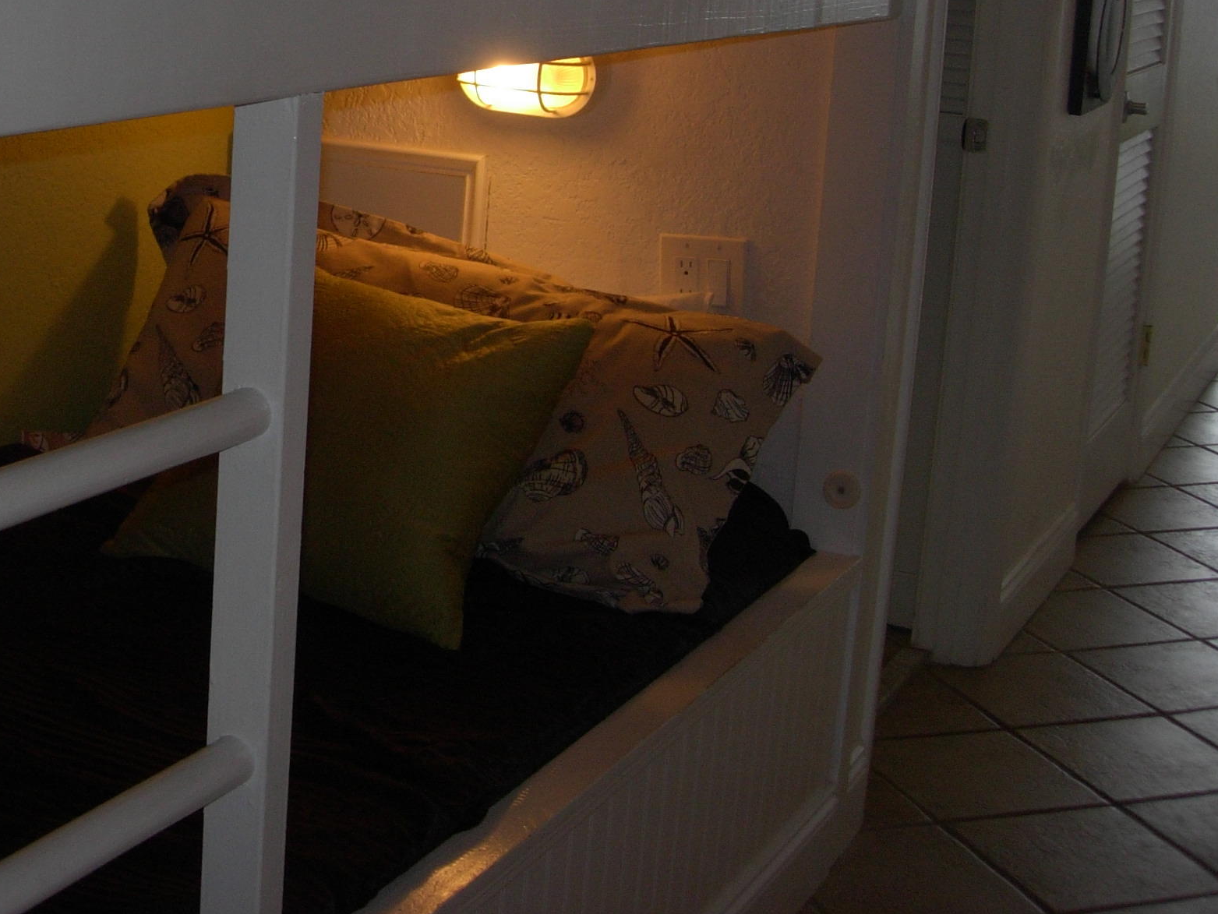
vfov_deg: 22.9
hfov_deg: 30.0
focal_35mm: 63
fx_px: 2217
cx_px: 239
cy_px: 170
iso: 79
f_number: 2.8
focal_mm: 7.8
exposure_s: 1/64
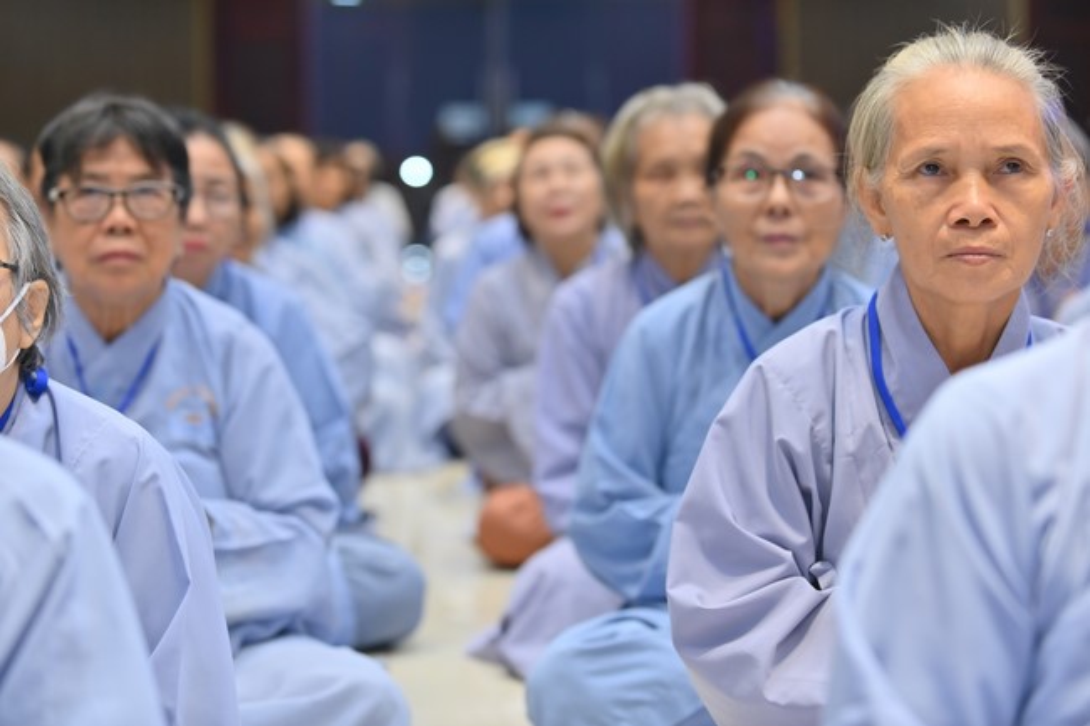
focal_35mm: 70
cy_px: 363
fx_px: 2119
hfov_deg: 28.9
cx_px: 545
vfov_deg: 19.4
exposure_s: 1/125
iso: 800
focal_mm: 70
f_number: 3.2
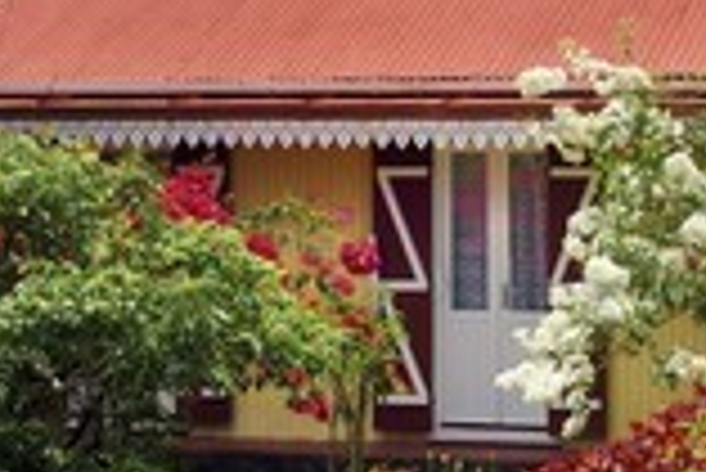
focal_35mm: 123
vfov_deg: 11.2
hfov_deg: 16.3
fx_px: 2414
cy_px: 216
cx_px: 710
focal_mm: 46
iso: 200
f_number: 18
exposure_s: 1/250
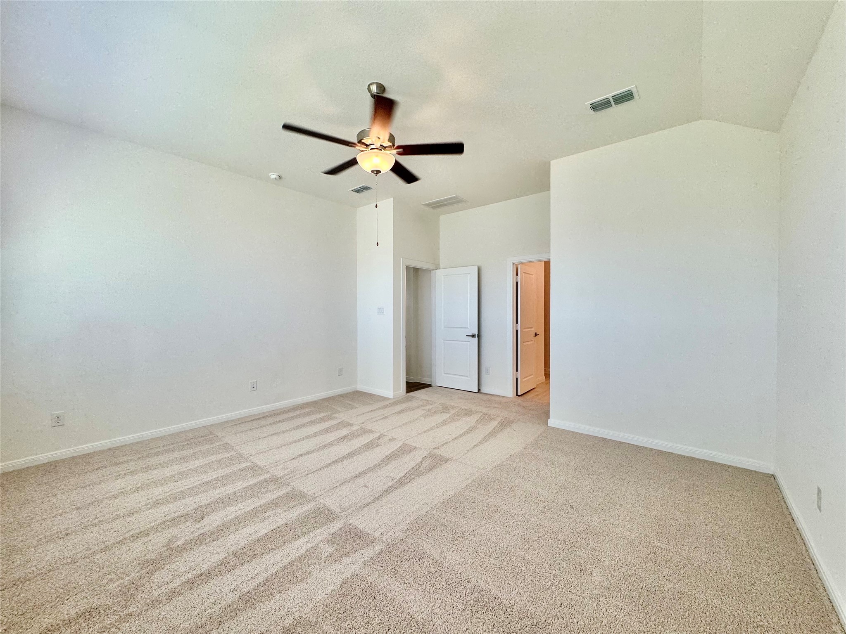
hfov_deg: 102.1
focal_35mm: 14
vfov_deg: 85.7
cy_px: 317
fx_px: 342
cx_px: 423
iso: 80
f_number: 2.2
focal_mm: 2.22
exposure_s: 1/99
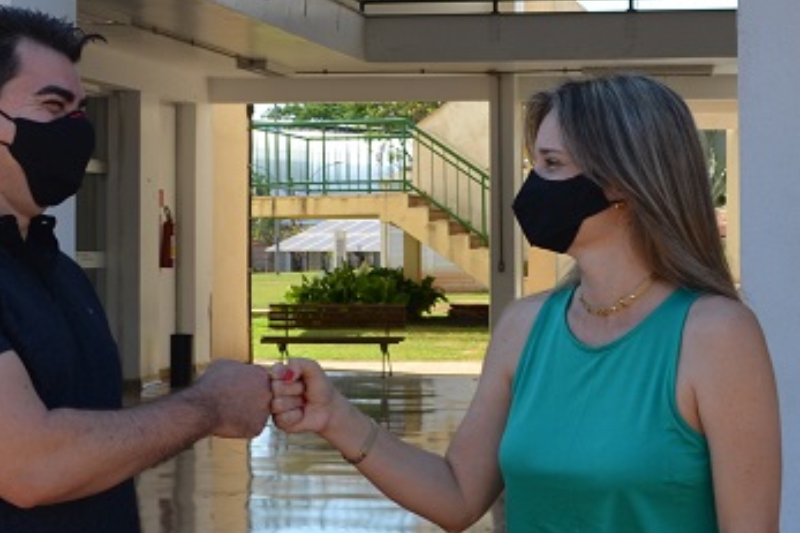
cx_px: 450
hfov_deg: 21.5
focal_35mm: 95
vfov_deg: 14.4
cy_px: 166
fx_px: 2110
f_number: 6.3
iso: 100
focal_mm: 22
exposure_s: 1/160
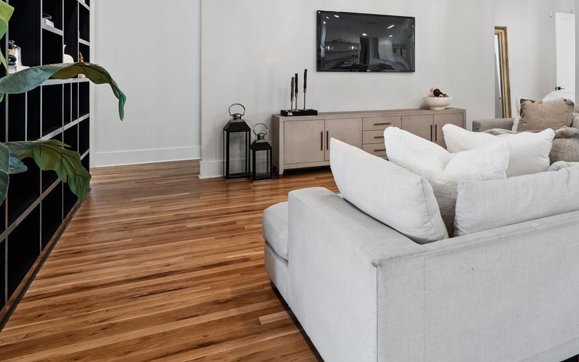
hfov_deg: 56.4
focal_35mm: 31
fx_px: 489
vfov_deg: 39.1
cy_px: 77
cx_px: 470
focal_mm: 16
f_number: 9
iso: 200
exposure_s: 1/1.25
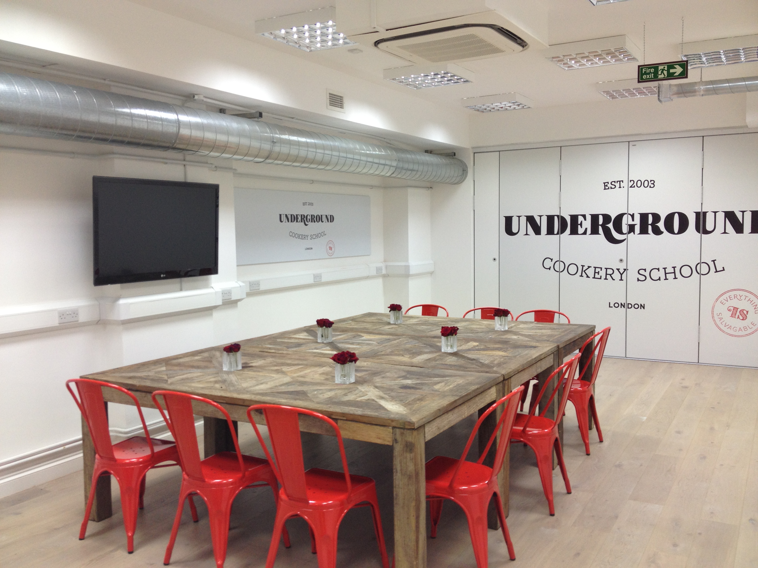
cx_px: 379
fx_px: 766
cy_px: 284
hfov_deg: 52.6
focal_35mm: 35
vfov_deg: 40.7
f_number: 2.4
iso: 64
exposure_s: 1/30
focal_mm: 4.28
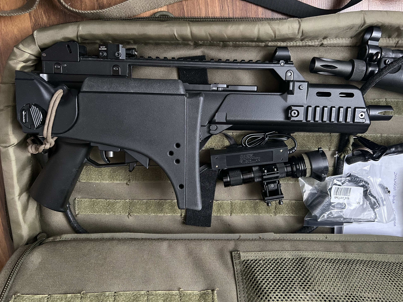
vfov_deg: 51.3
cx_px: 205
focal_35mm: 27
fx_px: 314
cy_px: 146
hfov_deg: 65.3
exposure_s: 1/32
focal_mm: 5.7
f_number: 1.5
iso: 640
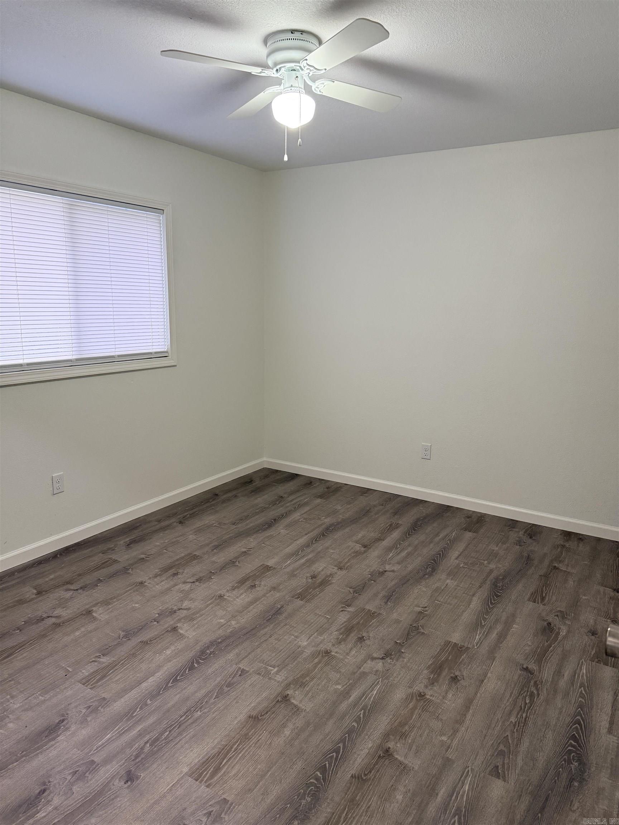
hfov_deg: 56.8
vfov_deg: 71.6
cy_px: 412
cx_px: 310
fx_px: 572
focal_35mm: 24
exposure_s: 1/120
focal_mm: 6.76
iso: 400
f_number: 1.78
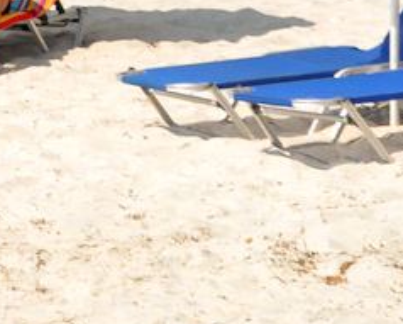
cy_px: -337
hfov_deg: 6.8
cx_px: -574
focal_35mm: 269
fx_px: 3212
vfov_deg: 5.6
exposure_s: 1/400
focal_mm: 38
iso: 200
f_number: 10
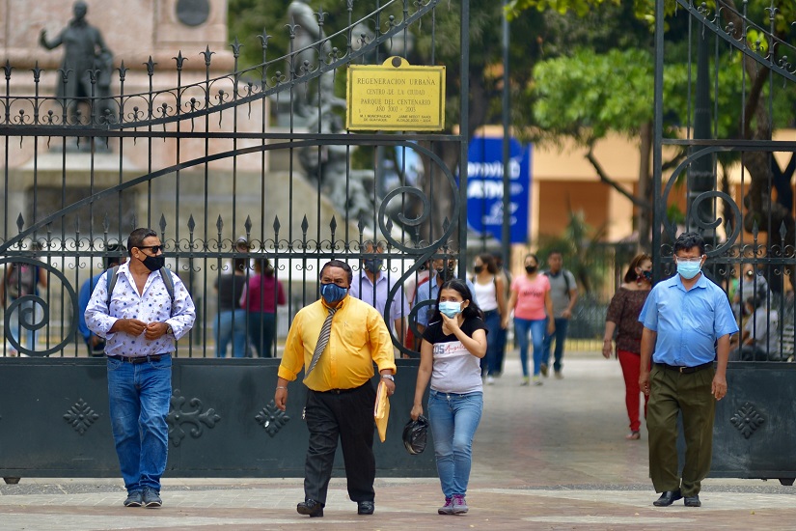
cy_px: 266
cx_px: 398
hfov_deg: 10.3
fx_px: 4422
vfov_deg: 6.9
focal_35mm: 200
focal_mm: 200
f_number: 2.8
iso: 100
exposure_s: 1/640
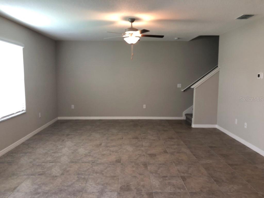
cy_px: 99
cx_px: 132
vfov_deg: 49.7
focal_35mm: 28
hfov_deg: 63.4
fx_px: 214
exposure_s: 1/24
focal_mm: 3.99
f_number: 1.8
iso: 32
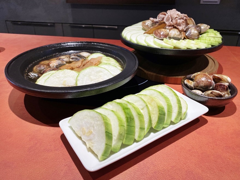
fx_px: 180
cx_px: 120
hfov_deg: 67.3
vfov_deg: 53.1
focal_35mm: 26
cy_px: 90
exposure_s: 1/112
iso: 100
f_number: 1.8
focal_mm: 4.25
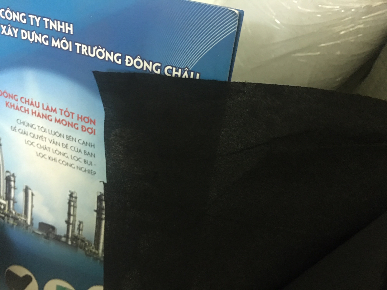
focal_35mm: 29
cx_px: 194
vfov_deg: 48.2
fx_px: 324
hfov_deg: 61.7
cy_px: 145
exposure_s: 1/4
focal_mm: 4.15
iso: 125
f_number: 2.2
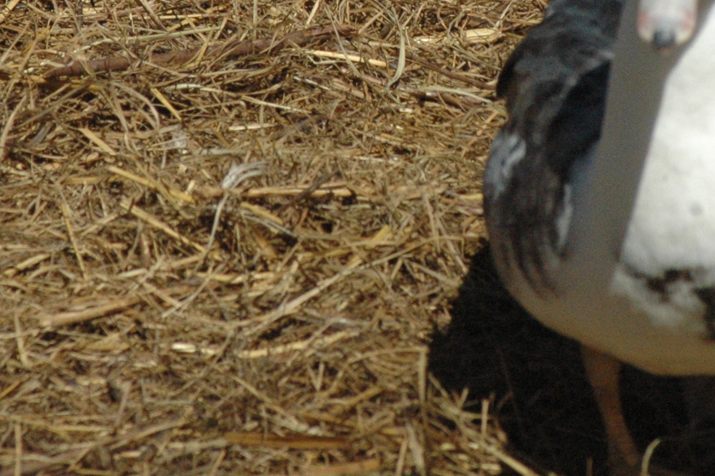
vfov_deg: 2.2
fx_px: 12489
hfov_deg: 3.3
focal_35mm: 629
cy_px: -56
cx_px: 510
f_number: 11
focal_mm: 165
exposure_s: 1/2000
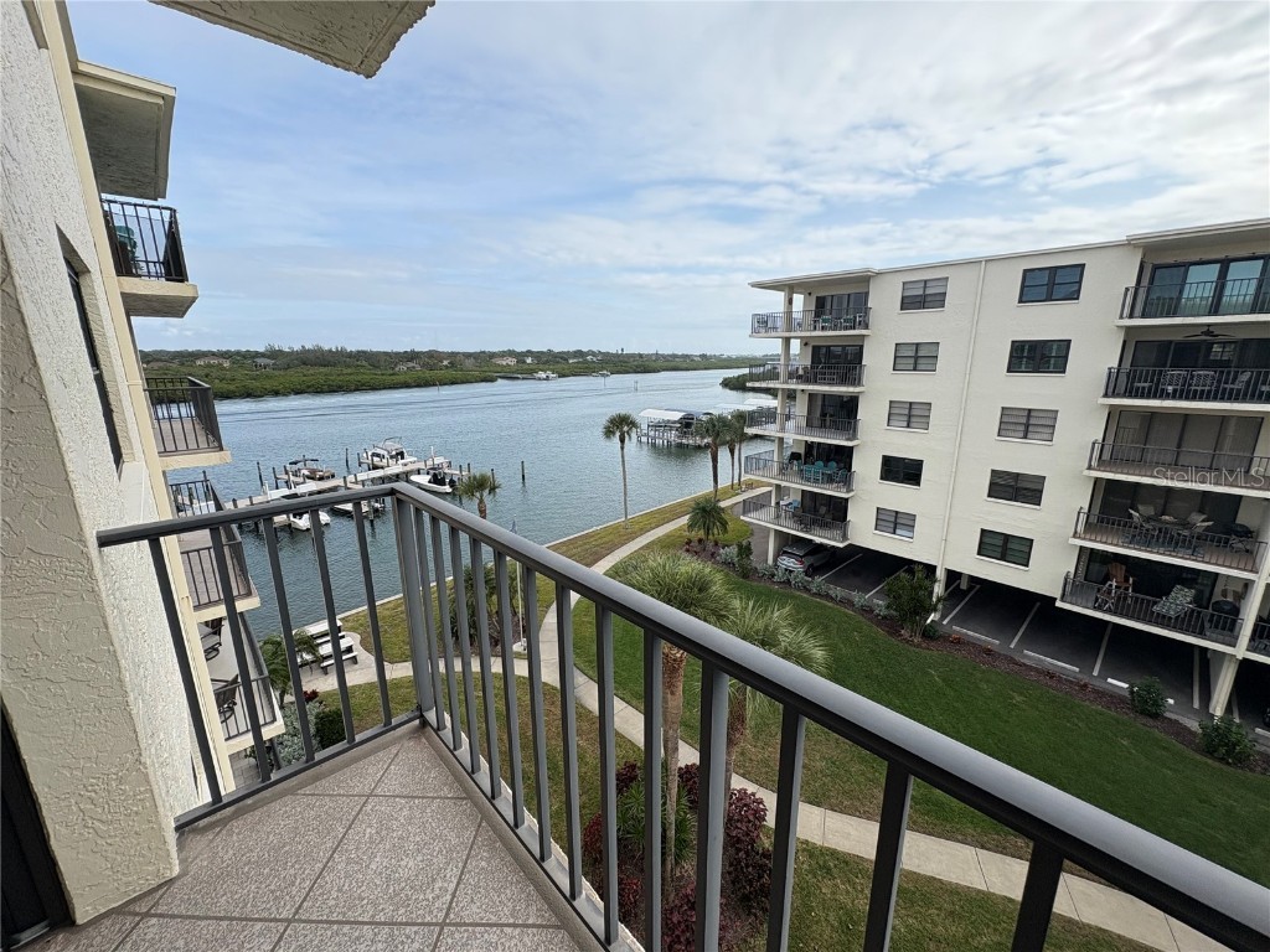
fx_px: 514
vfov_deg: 85.7
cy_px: 476
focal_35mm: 14
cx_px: 635
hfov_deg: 102.1
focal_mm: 2.22
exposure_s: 1/1160
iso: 50
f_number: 2.2
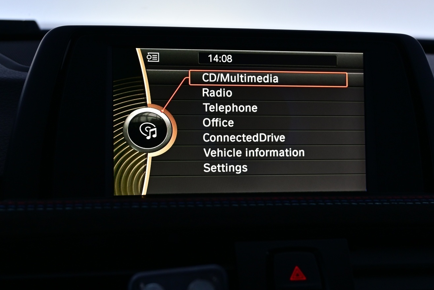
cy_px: 126
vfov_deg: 19.8
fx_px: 827
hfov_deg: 29.4
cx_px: 220
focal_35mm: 69
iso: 320
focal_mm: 37
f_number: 5.3
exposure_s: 1/25
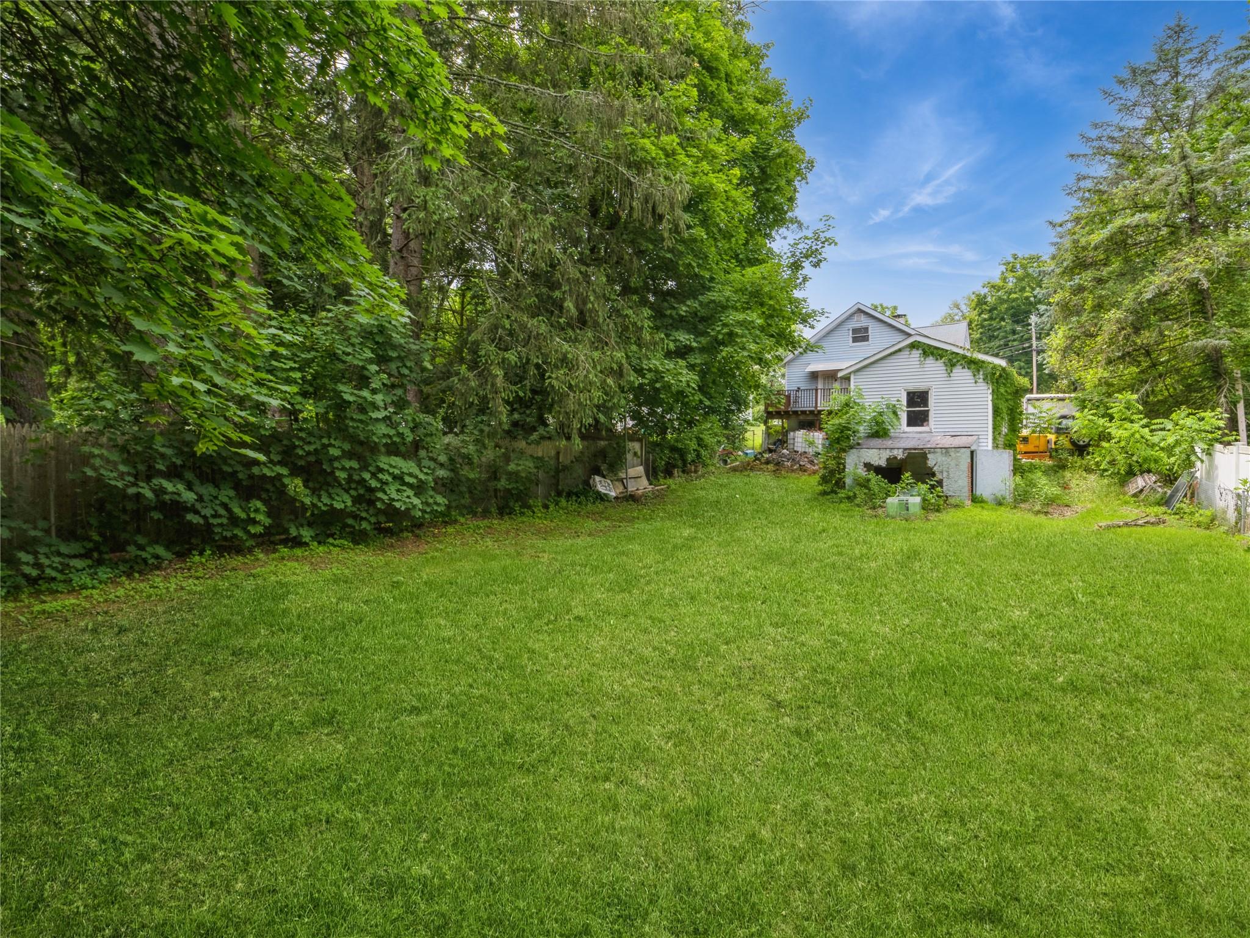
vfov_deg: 71.6
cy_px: 469
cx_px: 625
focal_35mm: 18
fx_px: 650
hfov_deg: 87.8
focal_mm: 9
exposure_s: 1/200
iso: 200
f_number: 8
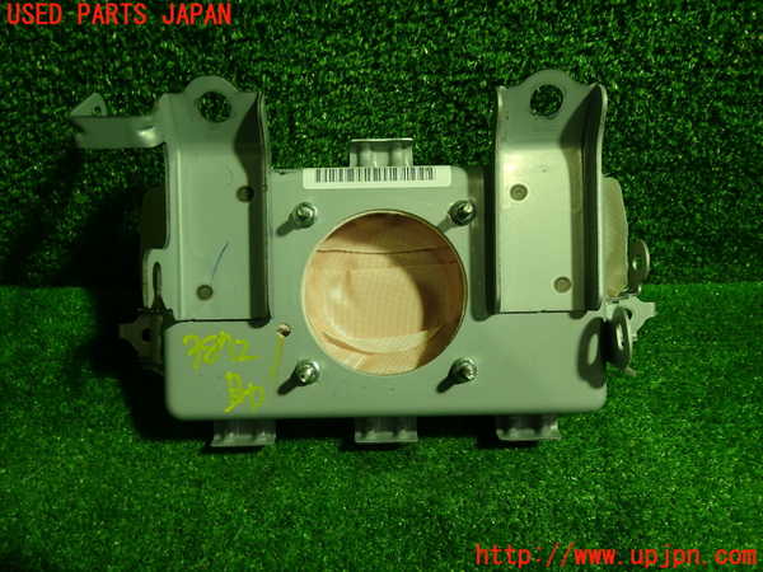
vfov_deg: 46.8
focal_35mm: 30
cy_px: 286
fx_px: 661
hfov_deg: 60.0
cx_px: 382
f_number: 2.3
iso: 200
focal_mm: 5.4
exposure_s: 1/50
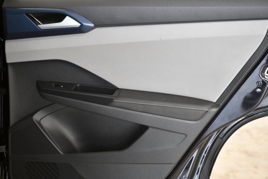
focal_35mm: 65
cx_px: 134
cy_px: 90
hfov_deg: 31.0
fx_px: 484
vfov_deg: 20.9
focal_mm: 65
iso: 1000
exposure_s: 1/250
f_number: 4.5
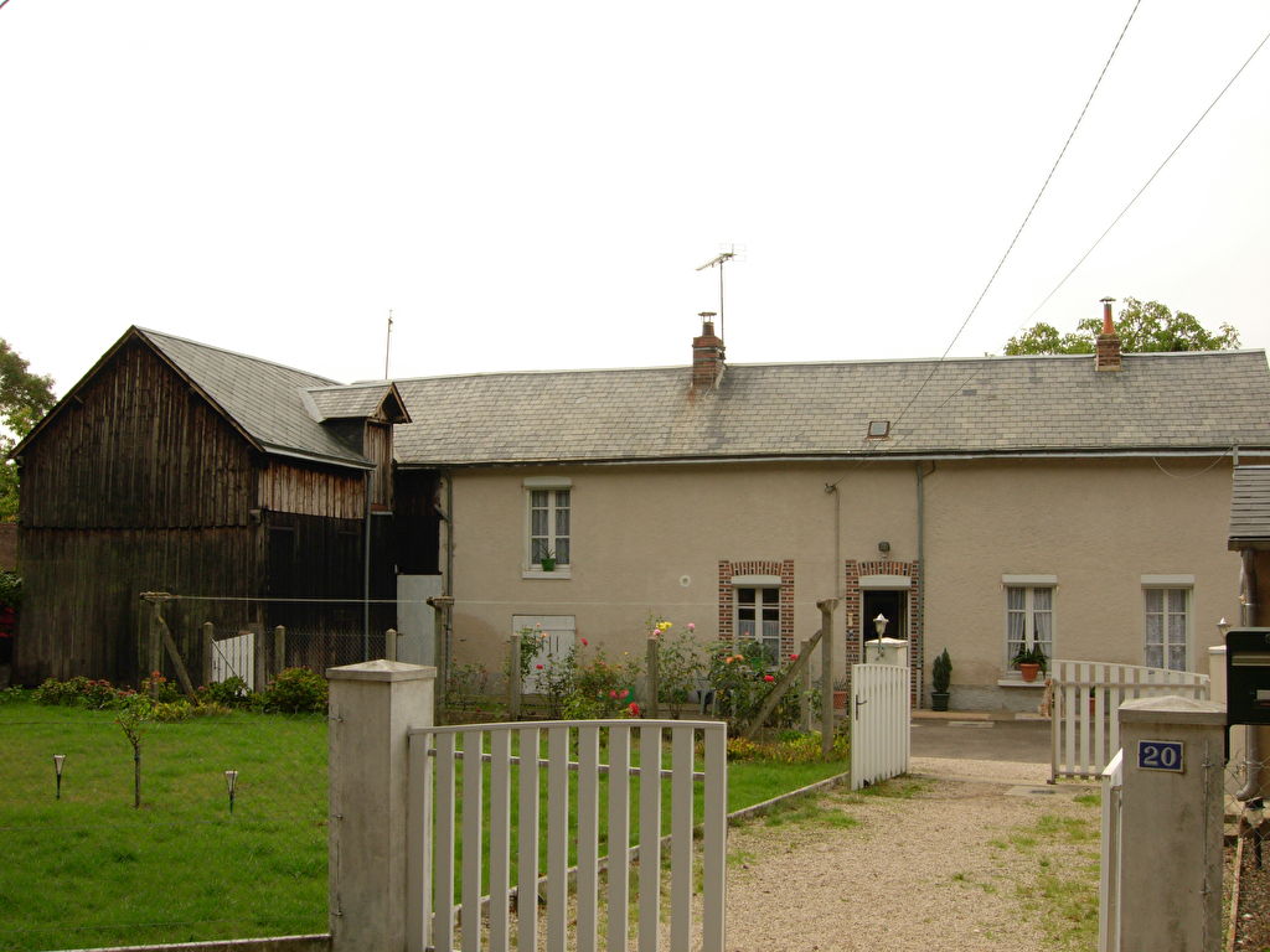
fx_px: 1321
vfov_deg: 39.7
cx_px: 635
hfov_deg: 51.4
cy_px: 476
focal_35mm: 36
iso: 50
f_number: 5.4
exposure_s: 1/209
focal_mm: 7.5
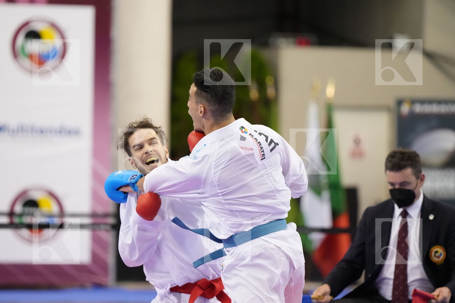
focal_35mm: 270
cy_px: 152
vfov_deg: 5.1
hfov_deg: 7.6
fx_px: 3412
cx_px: 228
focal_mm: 180
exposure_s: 1/1000
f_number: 2.8
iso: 4000
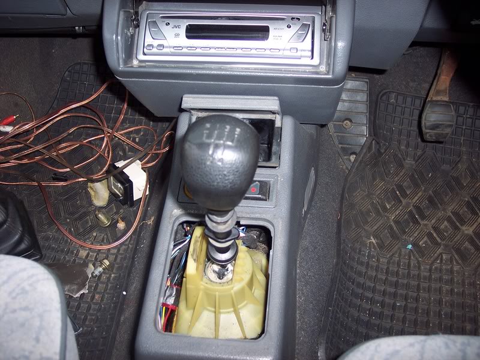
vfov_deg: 36.8
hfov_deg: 47.9
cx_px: 240
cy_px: 180
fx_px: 541
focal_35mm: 39
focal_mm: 8
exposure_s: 1/60
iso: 100
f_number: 2.8
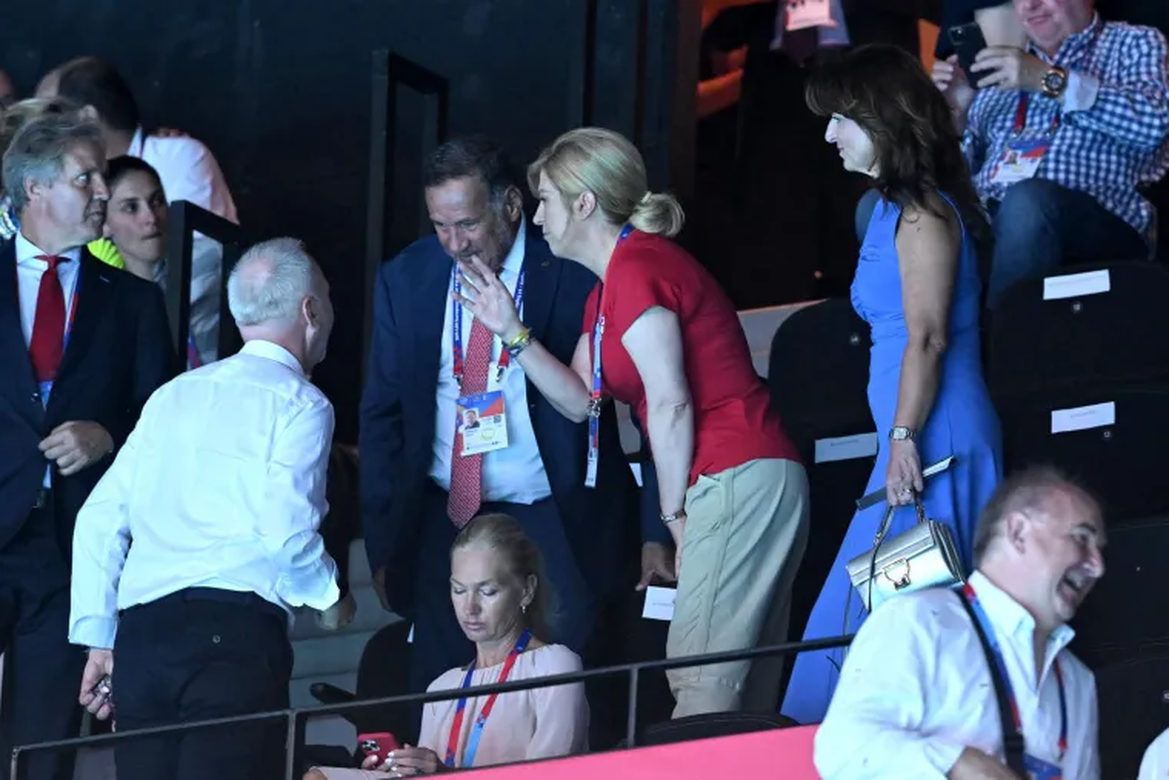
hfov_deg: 5.2
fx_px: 12991
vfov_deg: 3.4
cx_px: 584
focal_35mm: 400
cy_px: 390
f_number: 4
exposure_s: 1/200
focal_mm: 400
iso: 5000
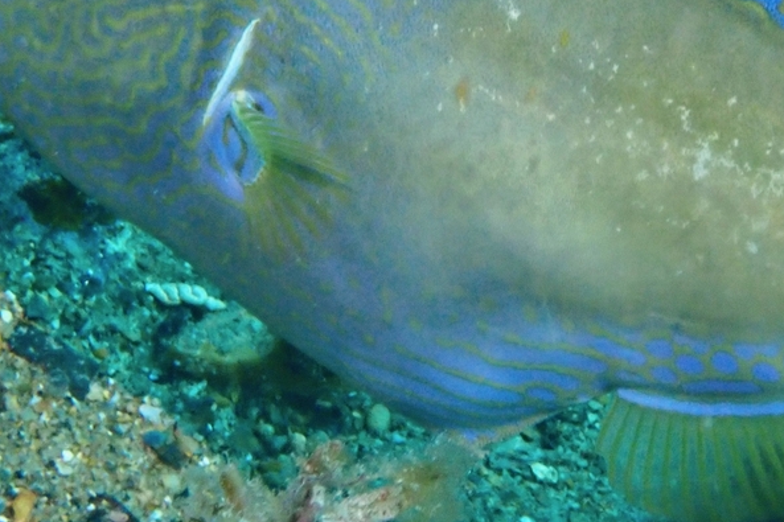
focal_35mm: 200
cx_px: 566
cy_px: 76
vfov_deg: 6.9
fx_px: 4354
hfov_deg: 10.3
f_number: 6.3
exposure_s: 1/200
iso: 800
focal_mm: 18
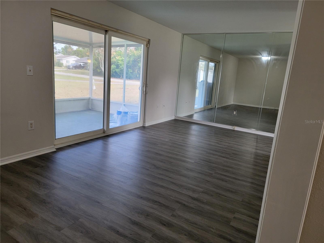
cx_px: 162
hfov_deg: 71.6
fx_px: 225
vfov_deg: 56.8
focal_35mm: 24
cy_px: 122
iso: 200
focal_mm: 6.7
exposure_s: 1/120
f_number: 1.8
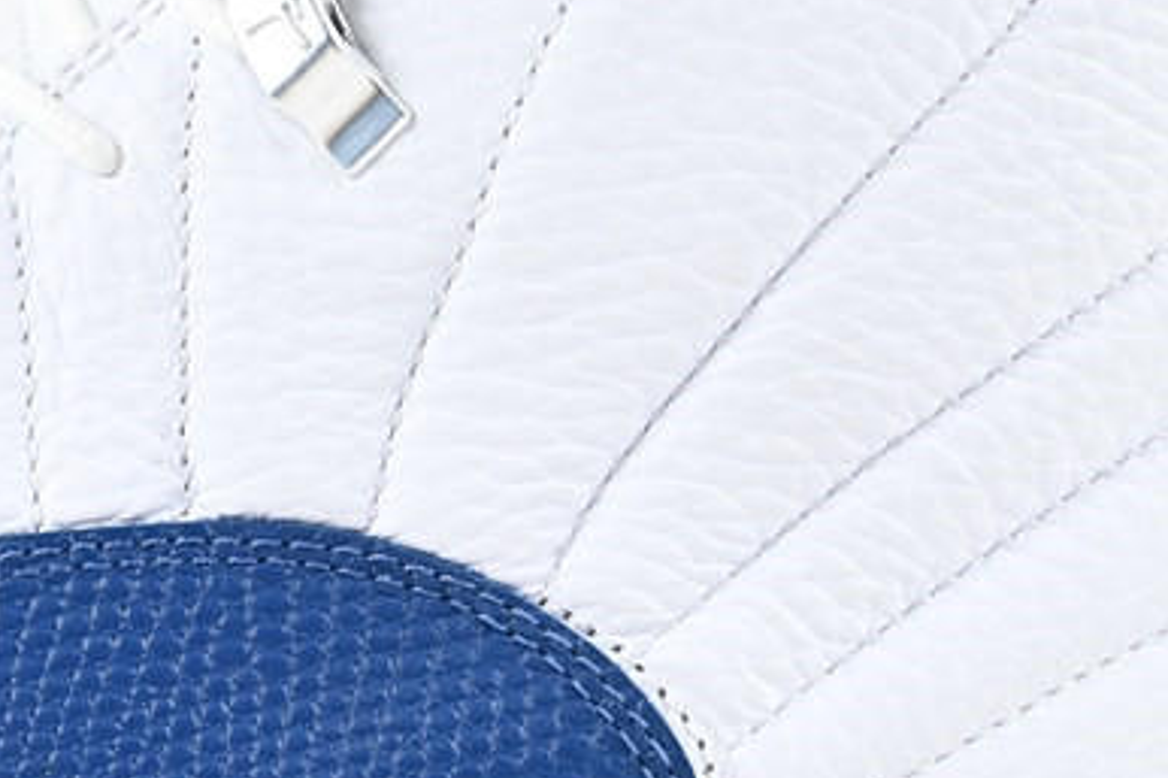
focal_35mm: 117
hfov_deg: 17.3
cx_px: 64
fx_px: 3780
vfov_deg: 11.7
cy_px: 387
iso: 500
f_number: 4.2
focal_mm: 25
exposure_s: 1/125
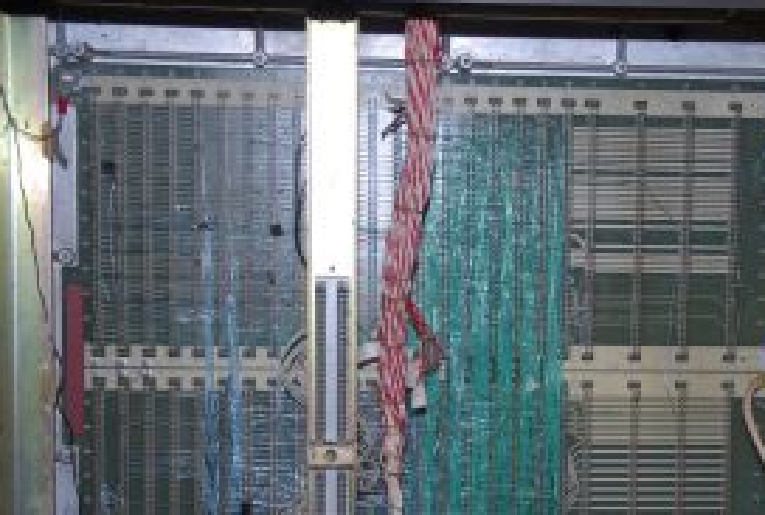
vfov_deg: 18.2
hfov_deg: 26.8
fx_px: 1598
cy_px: 364
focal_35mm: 75
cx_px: 506
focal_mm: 34
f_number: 4.2
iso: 400
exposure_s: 1/60
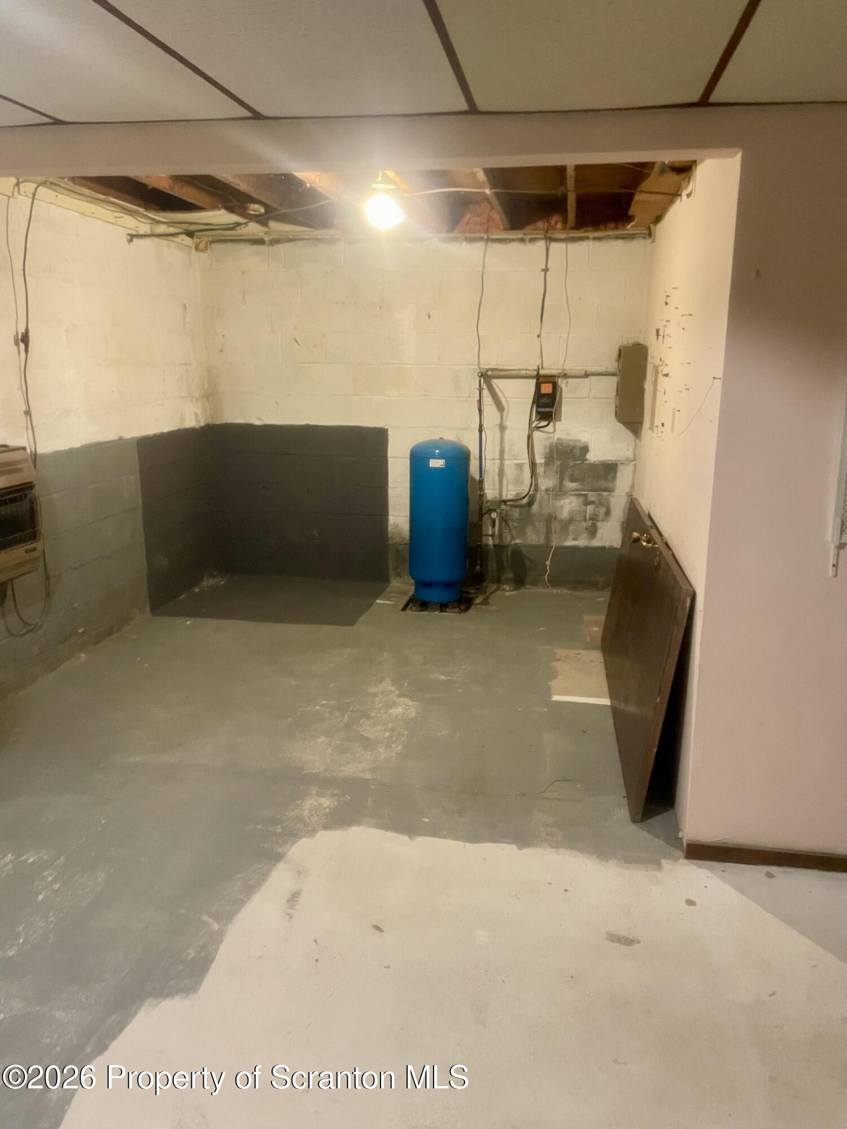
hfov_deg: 53.1
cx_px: 424
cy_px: 564
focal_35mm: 26
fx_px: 848
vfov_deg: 67.3
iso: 500
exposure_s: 1/60
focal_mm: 4.2
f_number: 1.6
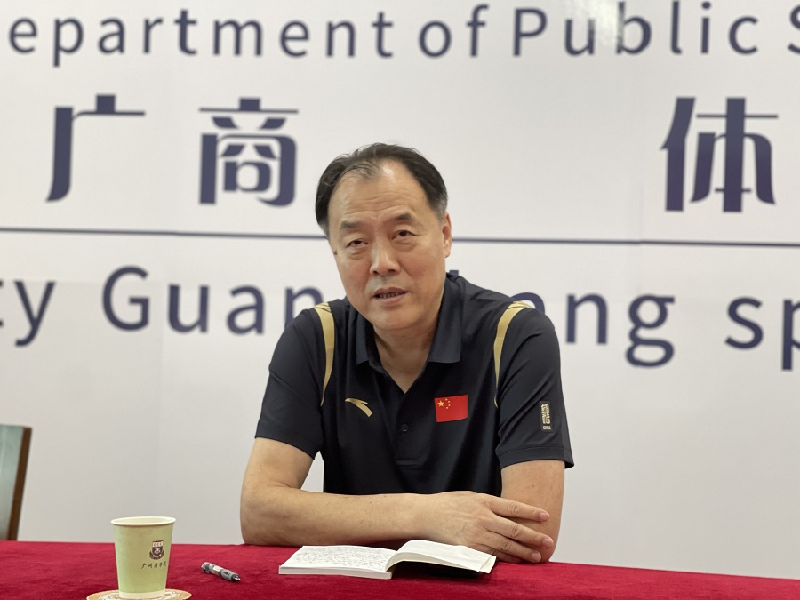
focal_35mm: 64
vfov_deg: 22.9
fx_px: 1479
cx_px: 400
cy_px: 300
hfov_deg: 30.3
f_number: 2.2
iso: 200
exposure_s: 1/33
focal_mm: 7.5
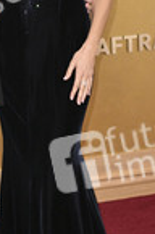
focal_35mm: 138
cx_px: -15
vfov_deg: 14.9
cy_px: 74
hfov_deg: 9.8
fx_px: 895
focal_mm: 50
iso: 2500
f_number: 4.5
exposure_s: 1/320
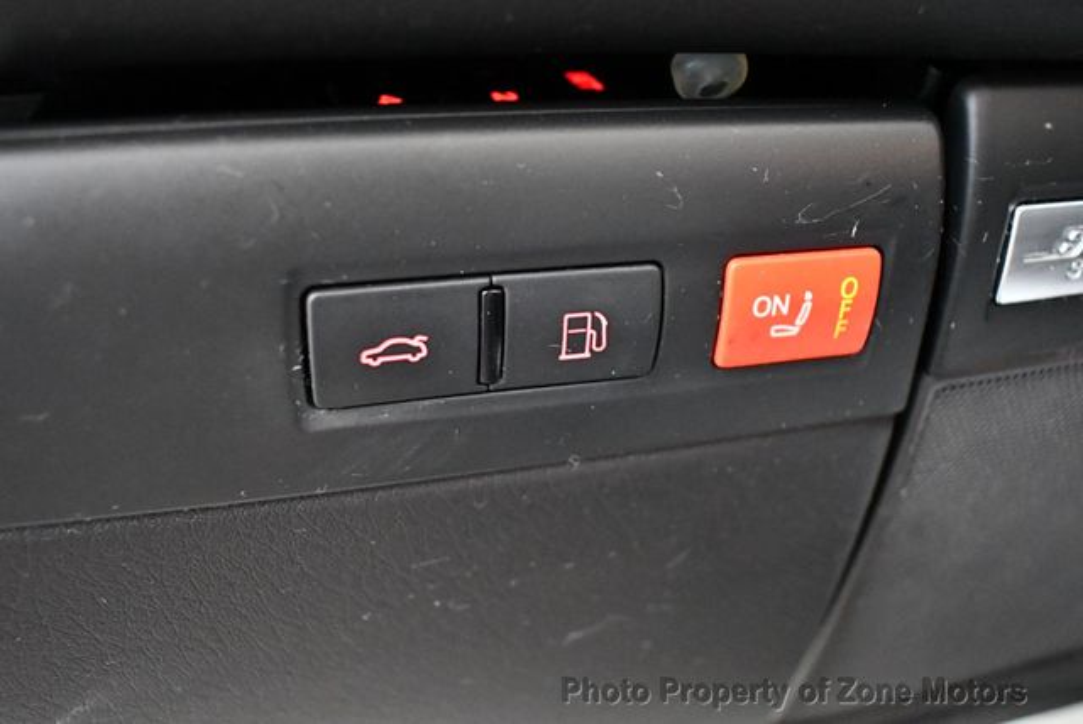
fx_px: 1084
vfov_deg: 36.9
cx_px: 542
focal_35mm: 36
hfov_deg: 53.1
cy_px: 362
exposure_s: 1/60
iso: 7200
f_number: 3.5
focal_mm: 18
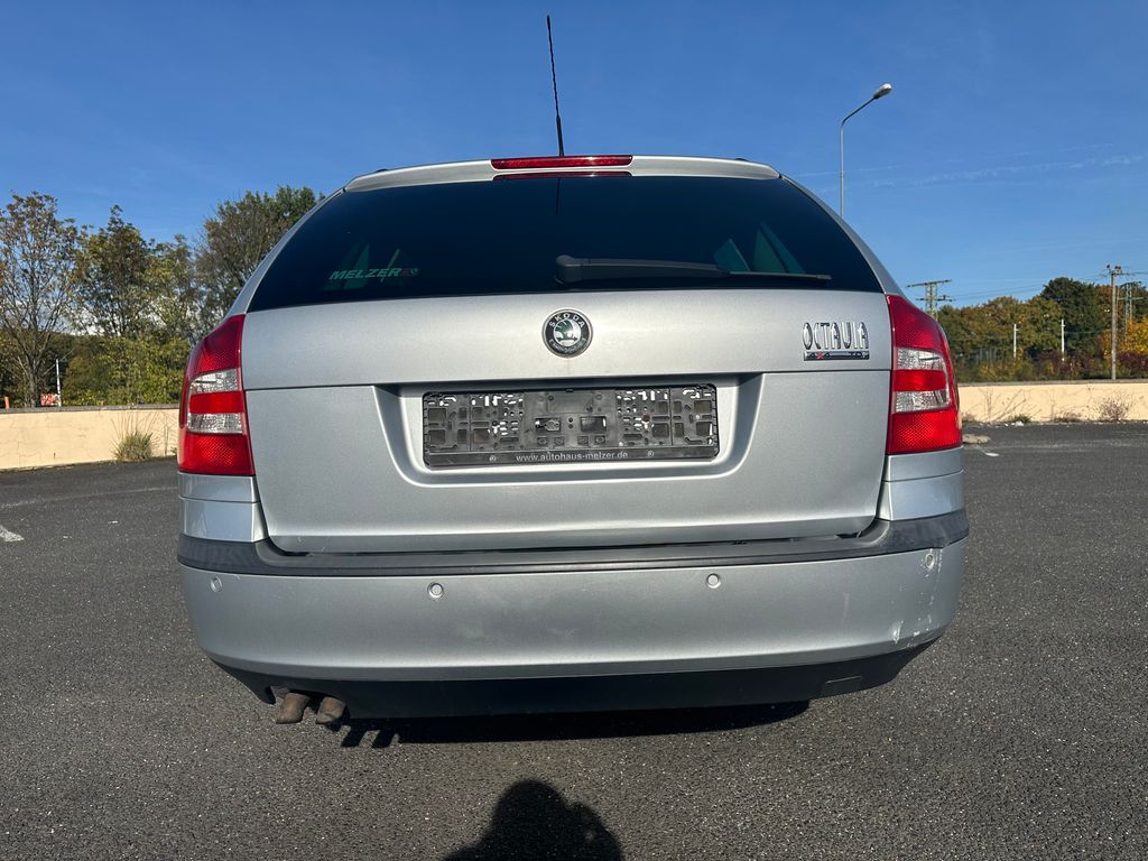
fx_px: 796
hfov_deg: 71.6
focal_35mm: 24
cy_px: 430
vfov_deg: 56.8
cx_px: 574
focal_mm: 6.86
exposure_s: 1/8197
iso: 80
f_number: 1.78
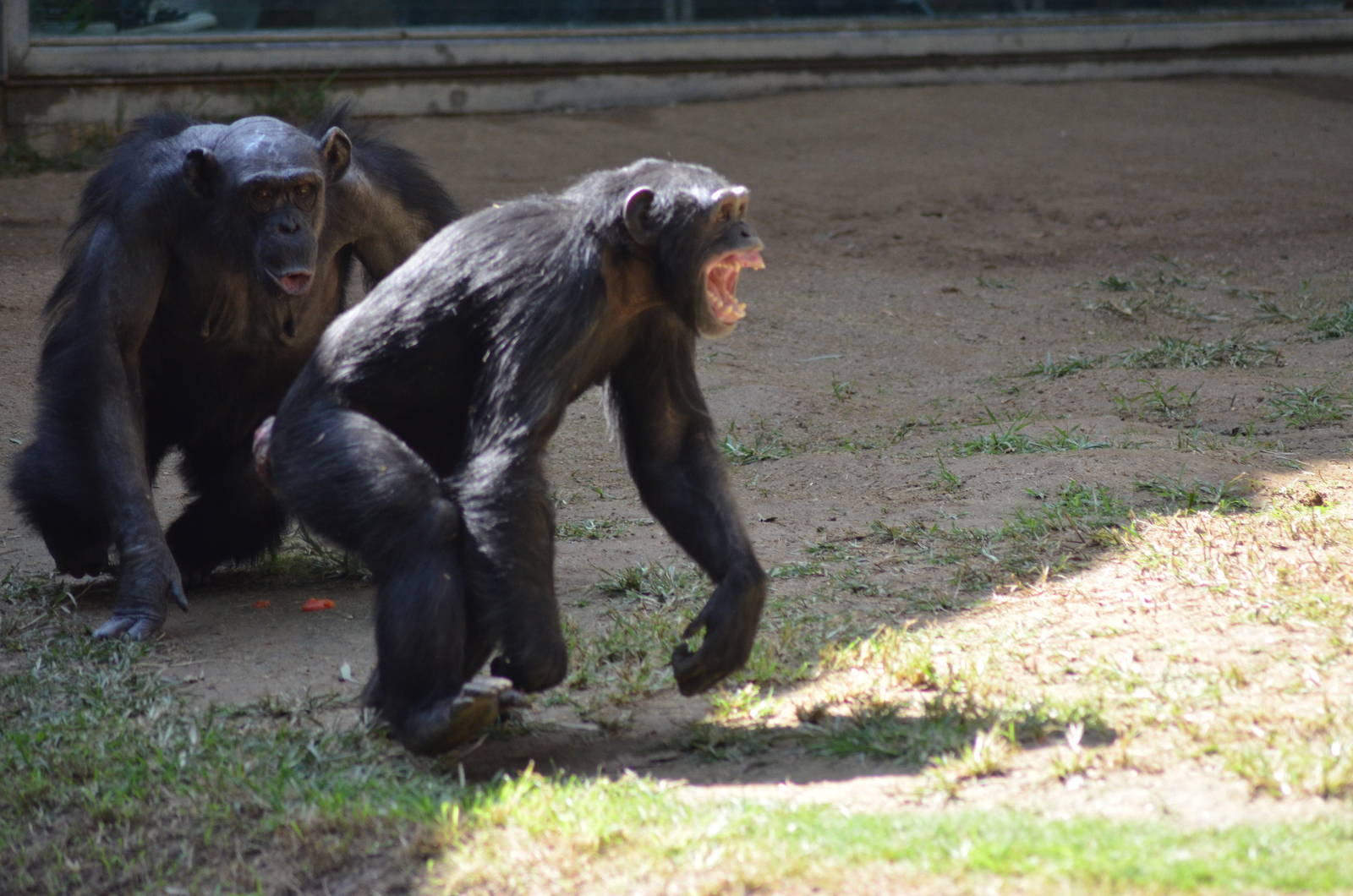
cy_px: 448
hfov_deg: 6.9
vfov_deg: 4.6
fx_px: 11252
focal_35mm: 300
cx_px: 676
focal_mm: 200
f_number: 4.8
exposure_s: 1/800
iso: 800
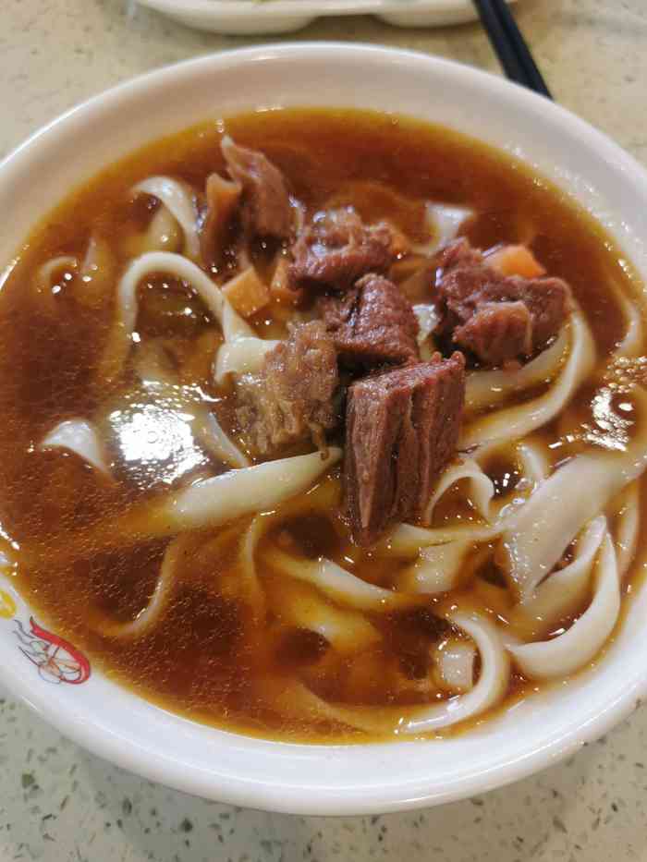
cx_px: 324
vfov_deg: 65.3
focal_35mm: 27
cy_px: 431
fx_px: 673
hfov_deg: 51.4
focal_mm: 5.58
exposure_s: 1/100
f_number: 1.8
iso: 200
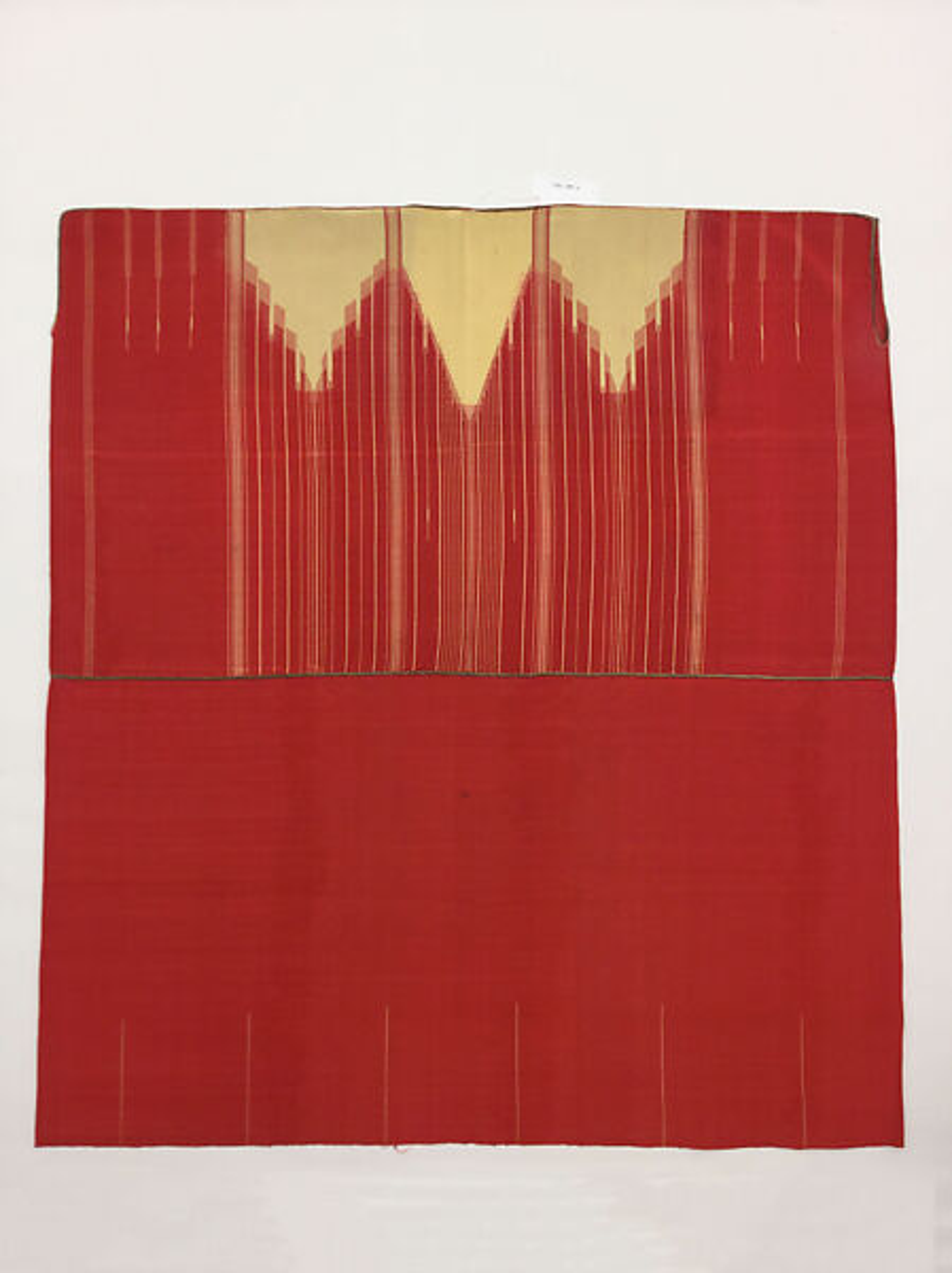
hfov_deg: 45.4
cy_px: 636
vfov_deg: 58.4
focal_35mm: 31
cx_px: 476
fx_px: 1138
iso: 32
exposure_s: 1/60
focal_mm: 3.3
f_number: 2.4
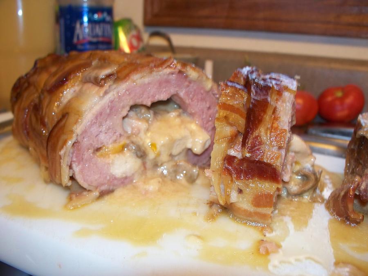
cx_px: 184
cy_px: 138
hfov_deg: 51.4
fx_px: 383
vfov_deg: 39.7
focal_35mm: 36
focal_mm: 7.54
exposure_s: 1/40
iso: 200
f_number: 2.8
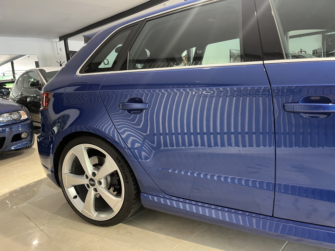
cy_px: 126
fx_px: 252
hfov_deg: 67.3
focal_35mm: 26
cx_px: 168
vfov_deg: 53.1
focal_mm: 5.1
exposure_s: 1/50
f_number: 1.6
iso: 200
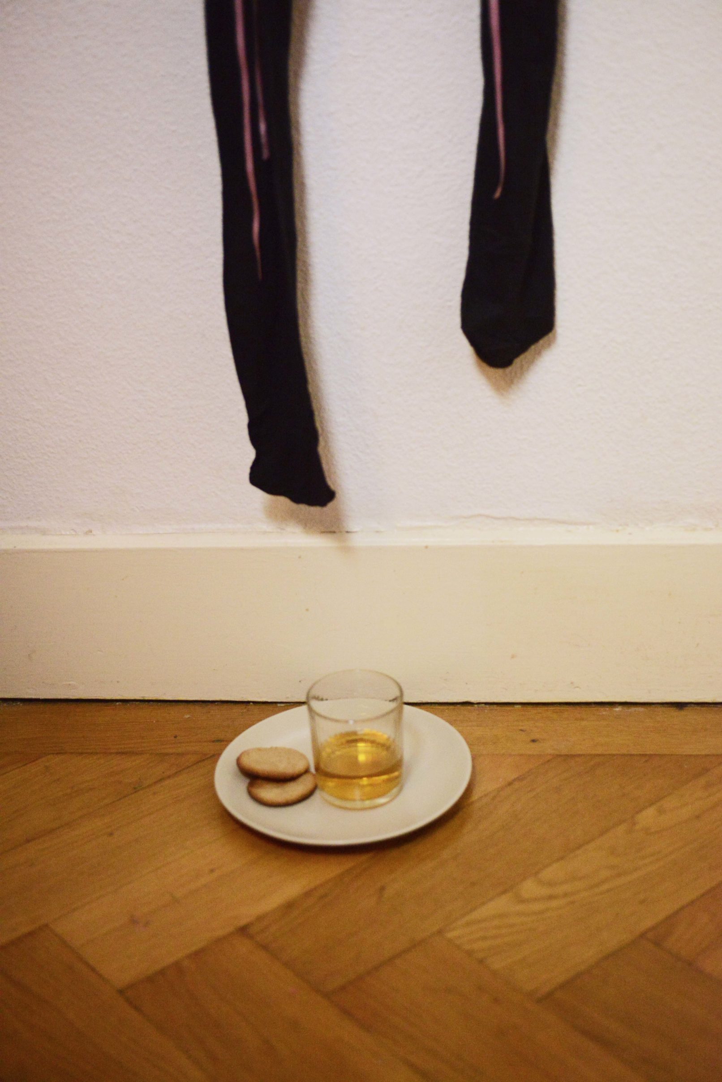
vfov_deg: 11.4
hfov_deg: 7.6
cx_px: 361
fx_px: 5410
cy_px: 541
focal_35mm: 180
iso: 6400
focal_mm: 180
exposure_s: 1/640
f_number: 5.6
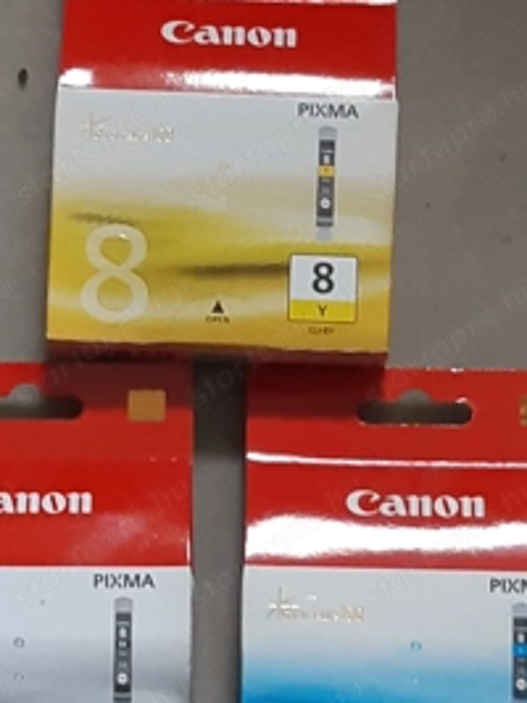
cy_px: 384
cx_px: 206
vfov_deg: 47.8
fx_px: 792
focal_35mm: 39
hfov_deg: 36.6
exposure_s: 1/33
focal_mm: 3.93
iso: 250
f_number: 1.7
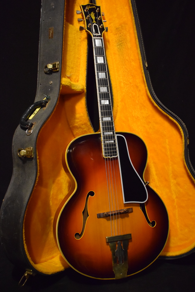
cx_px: 98
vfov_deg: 49.6
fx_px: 317
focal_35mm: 39
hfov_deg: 34.2
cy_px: 146
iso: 4500
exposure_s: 1/60
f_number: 4
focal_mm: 26
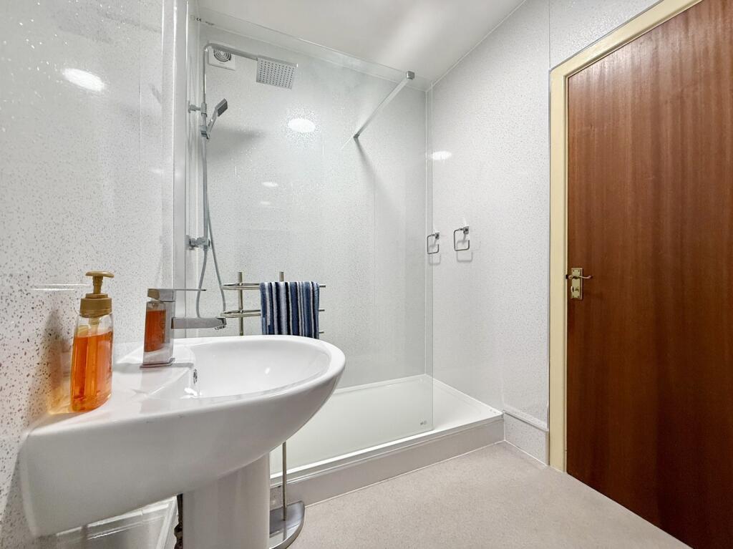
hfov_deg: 102.1
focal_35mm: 14
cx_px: 366
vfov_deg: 85.6
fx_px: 296
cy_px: 274
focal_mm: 2.22
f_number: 2.2
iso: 200
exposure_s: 1/100
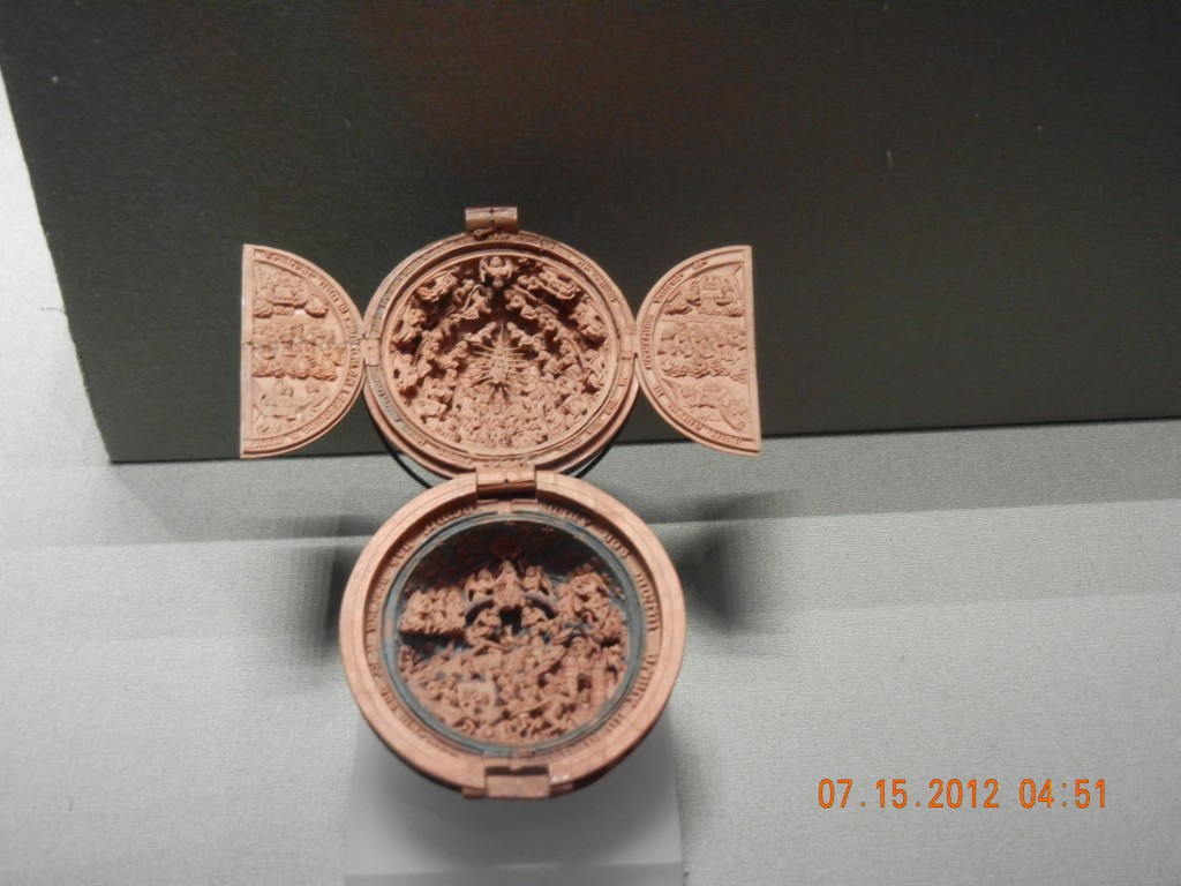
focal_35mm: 45
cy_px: 443
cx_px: 590
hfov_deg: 42.1
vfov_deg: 32.2
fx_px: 1535
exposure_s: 1/2.5
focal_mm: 8.1
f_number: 3.8
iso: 200
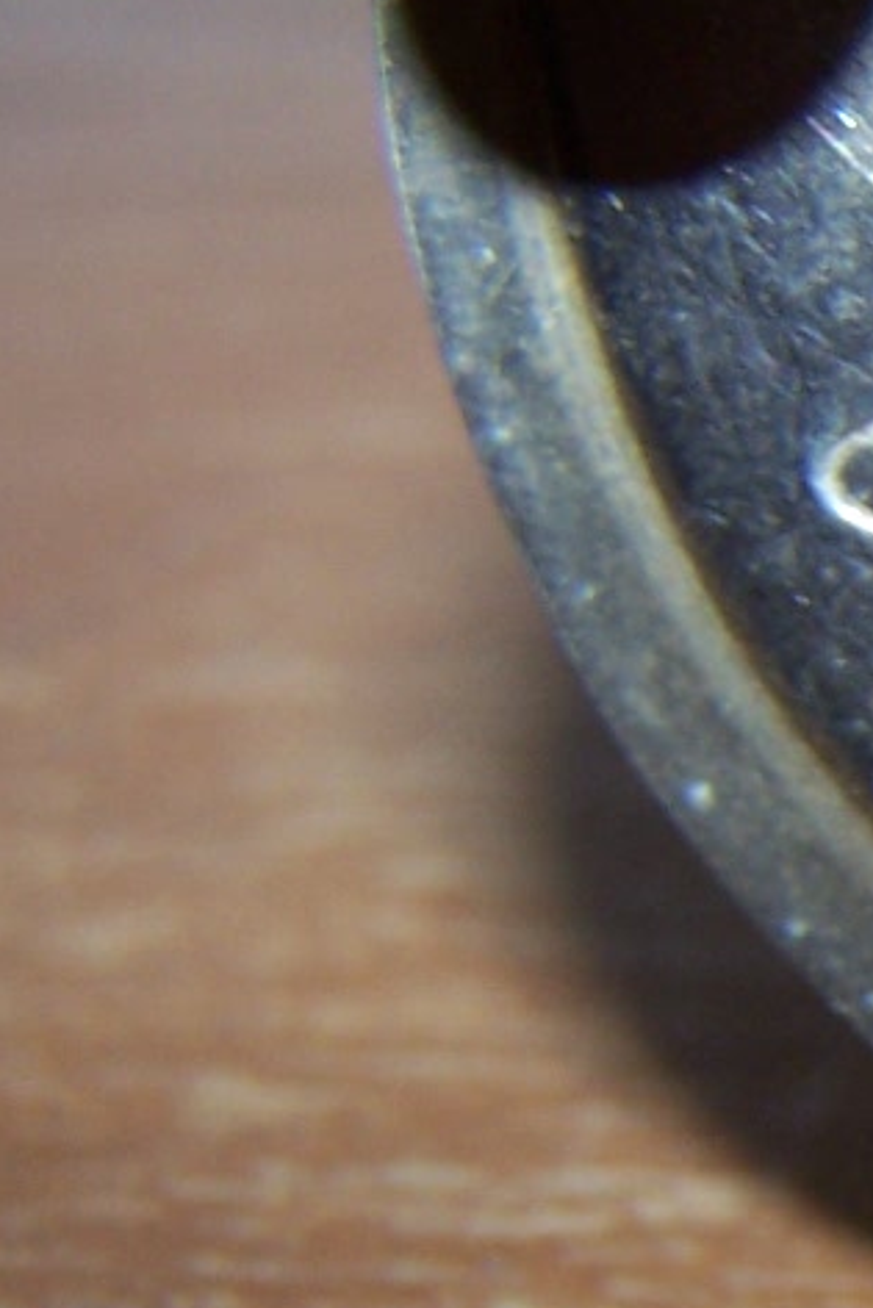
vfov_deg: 15.7
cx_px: 2056
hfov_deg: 9.5
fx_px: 4725
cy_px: 967
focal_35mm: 130
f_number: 2.8
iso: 80
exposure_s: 1/60
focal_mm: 6.3
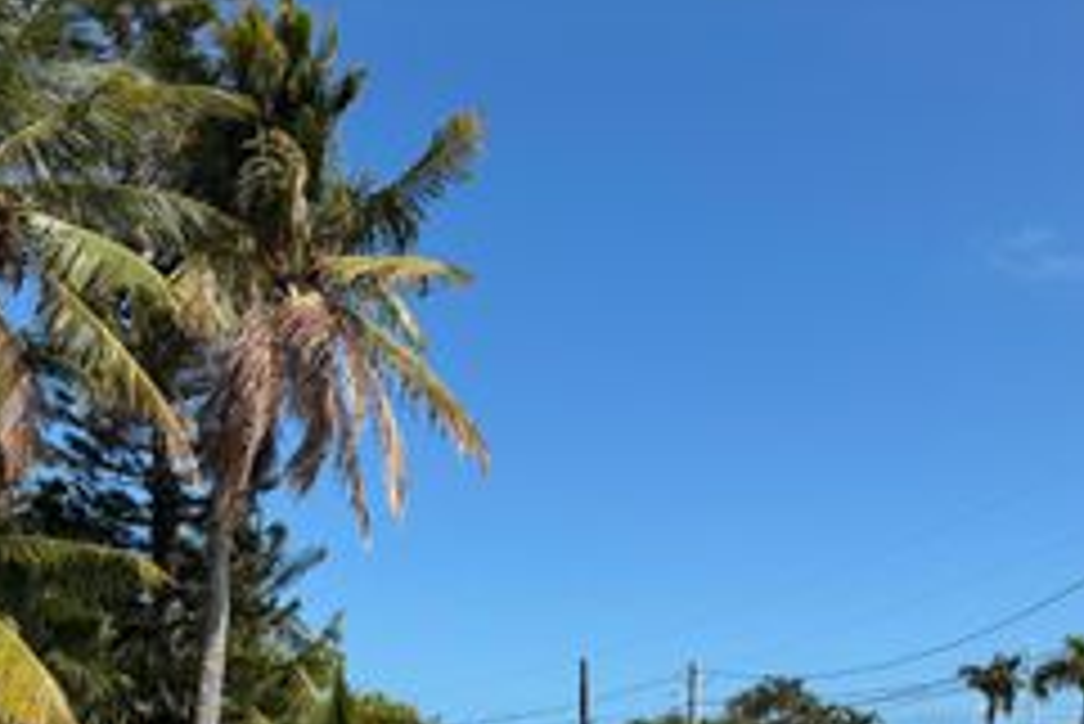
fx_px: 1687
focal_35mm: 56
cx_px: 823
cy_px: 830
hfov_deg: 34.8
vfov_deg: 22.6
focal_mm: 5.96
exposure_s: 1/4630
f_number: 1.6
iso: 50
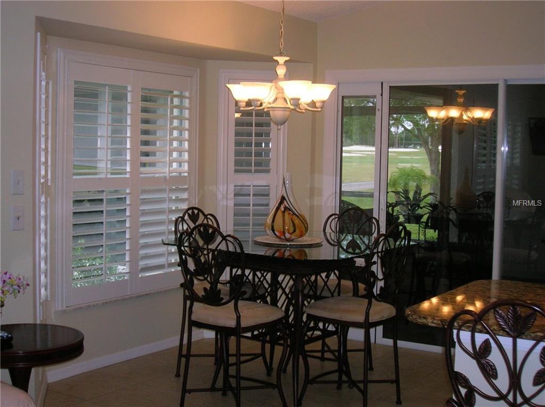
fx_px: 786
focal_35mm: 50
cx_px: 272
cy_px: 204
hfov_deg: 38.2
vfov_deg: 29.0
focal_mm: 8.4
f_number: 3.3
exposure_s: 1/60.1
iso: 112
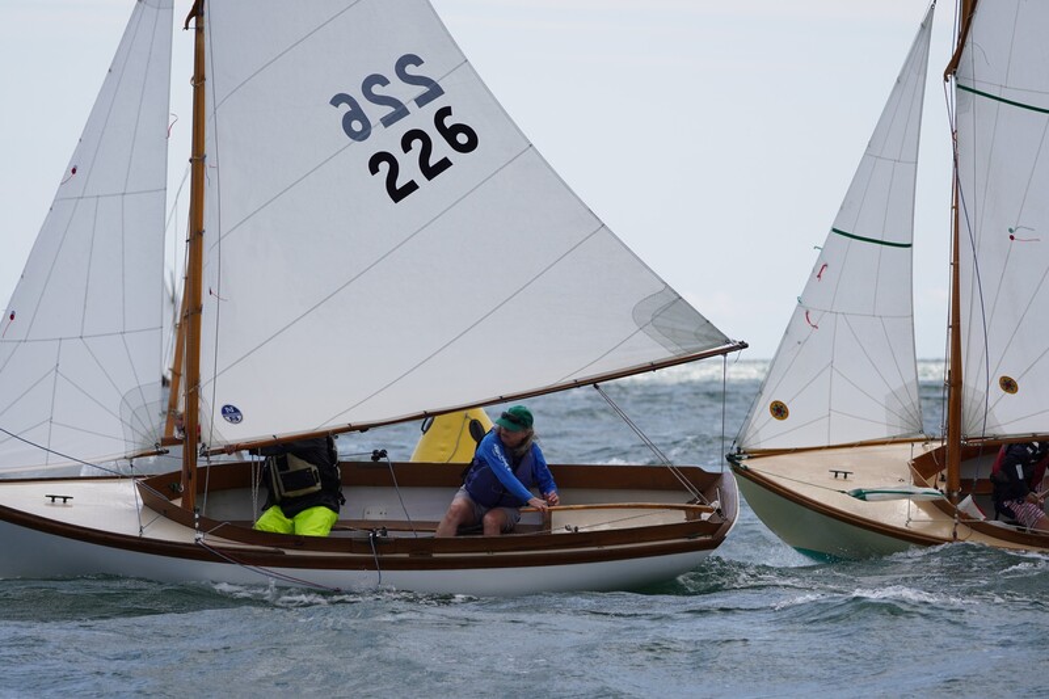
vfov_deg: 6.1
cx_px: 524
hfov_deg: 9.2
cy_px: 350
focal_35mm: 225
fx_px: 6554
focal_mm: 150
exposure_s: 1/1250
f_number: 5
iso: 160
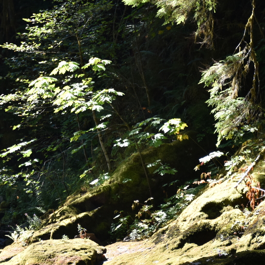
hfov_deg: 6.1
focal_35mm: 289
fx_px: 2503
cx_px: 85
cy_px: 200
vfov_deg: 6.1
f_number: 5.6
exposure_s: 1/320
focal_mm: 145
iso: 400
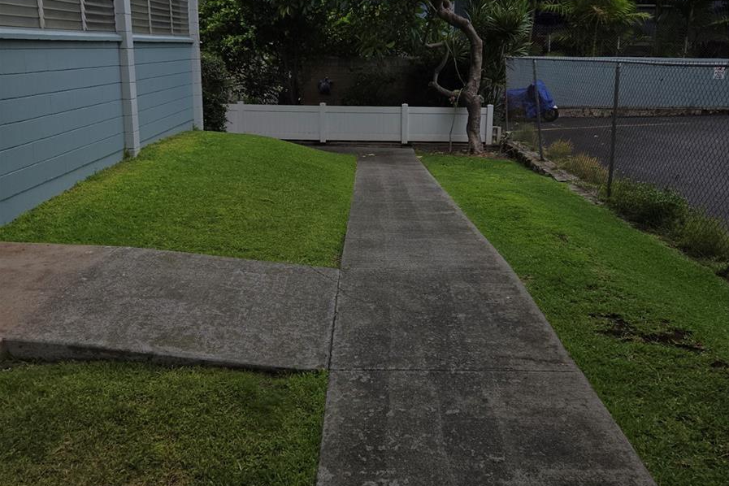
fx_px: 648
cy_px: 163
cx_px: 365
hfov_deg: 58.7
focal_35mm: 32
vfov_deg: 40.6
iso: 25
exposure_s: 1/937
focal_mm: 5.4
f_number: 1.8
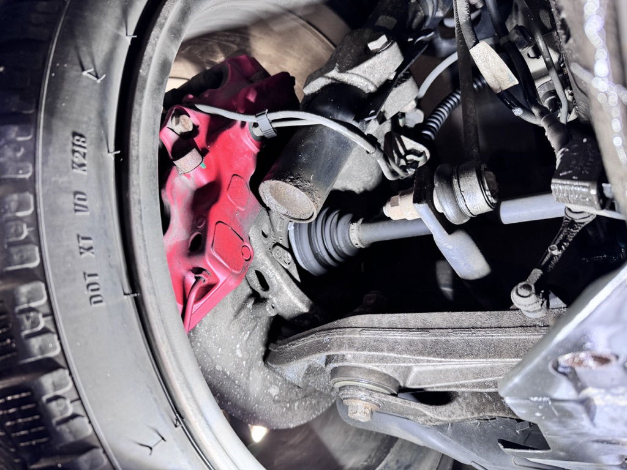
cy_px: 235
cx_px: 314
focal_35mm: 24
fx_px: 435
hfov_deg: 71.6
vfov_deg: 56.8
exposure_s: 1/86
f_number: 1.78
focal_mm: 6.76
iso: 200
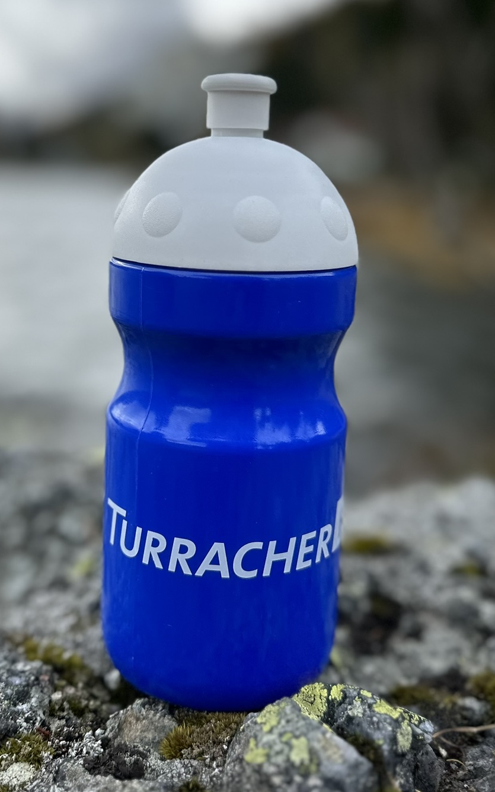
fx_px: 842
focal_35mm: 39
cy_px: 316
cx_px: 210
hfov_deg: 32.7
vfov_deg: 50.1
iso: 80
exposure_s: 1/2155
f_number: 1.78
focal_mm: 6.86
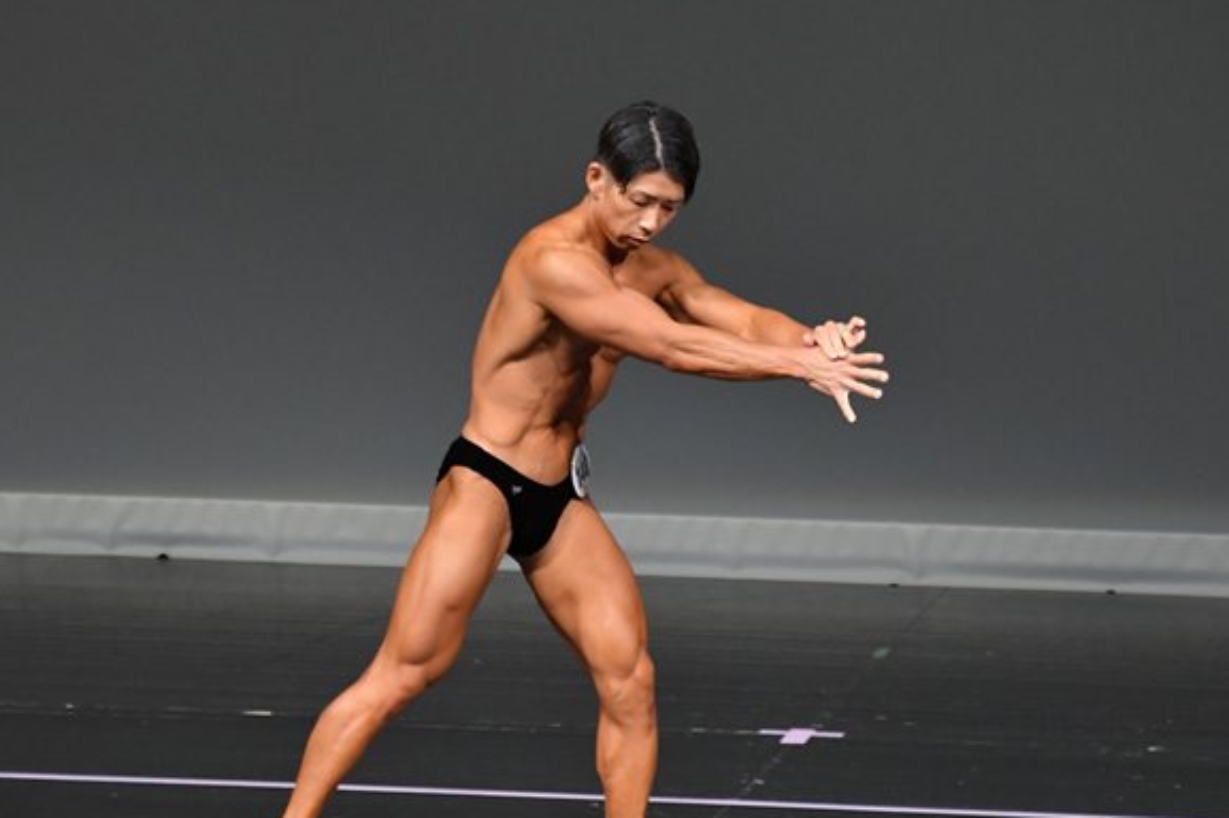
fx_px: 15797
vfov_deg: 3.0
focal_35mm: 463
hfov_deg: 4.5
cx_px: 534
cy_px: 503
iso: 4000
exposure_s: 1/400
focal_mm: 230
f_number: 5.6
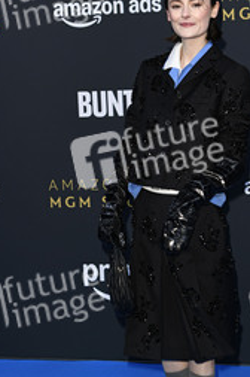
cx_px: 190
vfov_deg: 26.6
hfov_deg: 17.8
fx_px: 794
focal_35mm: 76
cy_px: 228
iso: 400
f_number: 4
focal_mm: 48
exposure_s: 1/640
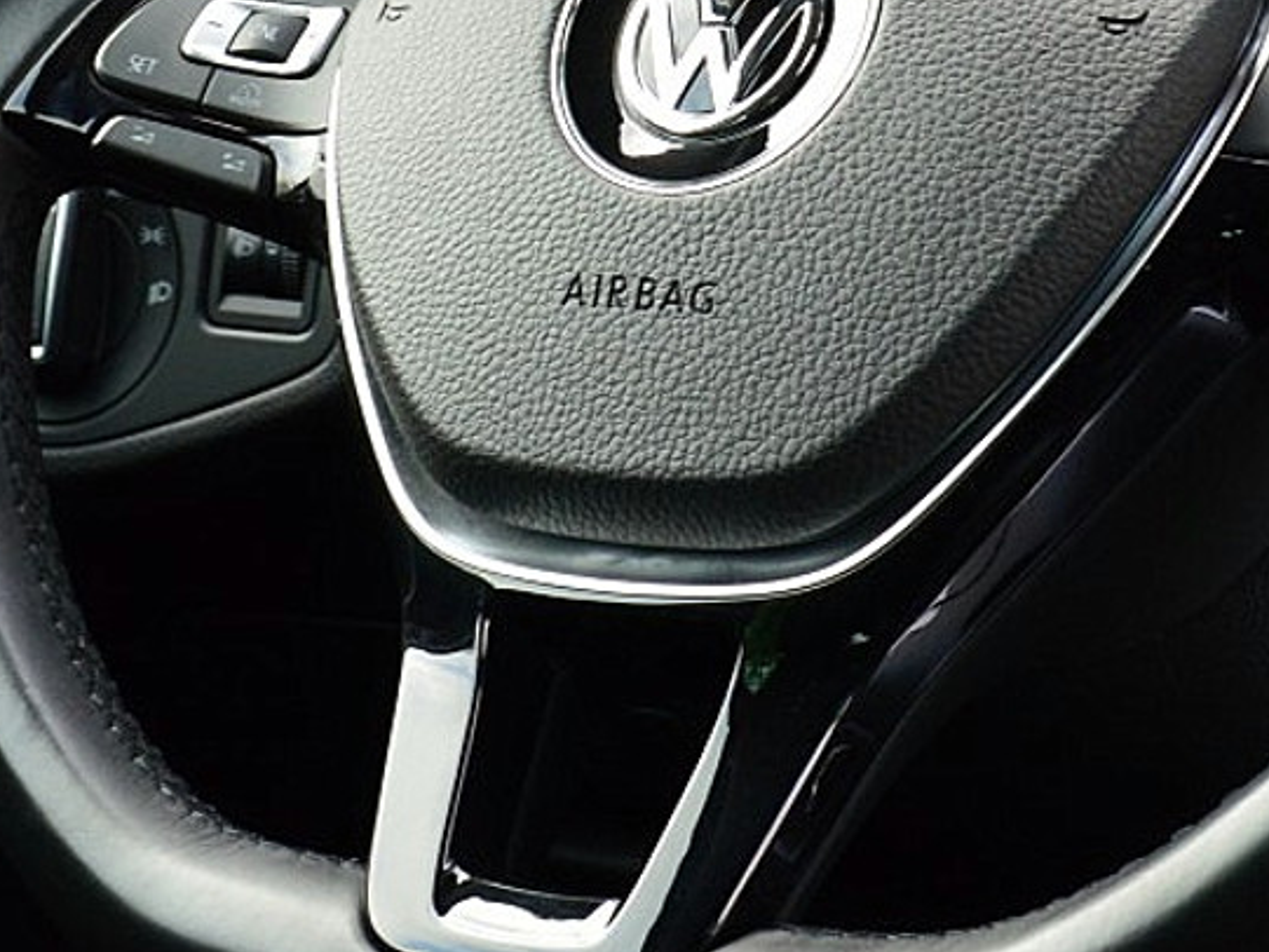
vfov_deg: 12.5
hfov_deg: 16.7
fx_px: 4316
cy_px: 40
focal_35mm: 118
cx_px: 697
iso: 400
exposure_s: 1/60
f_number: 8
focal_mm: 23
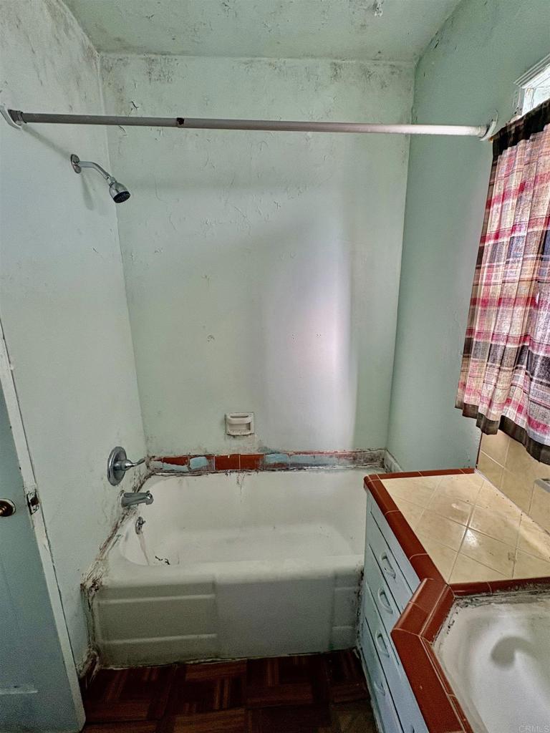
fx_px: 297
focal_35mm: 14
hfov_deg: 85.7
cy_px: 366
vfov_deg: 102.1
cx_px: 275
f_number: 2.2
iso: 200
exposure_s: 1/63
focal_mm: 2.22
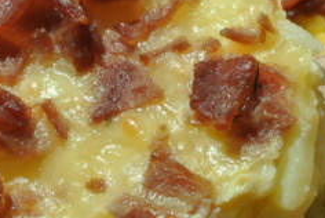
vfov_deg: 8.1
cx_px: 189
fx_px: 1528
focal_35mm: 169
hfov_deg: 12.1
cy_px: 153
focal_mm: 19.6
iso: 100
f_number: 5.6
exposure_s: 1/320
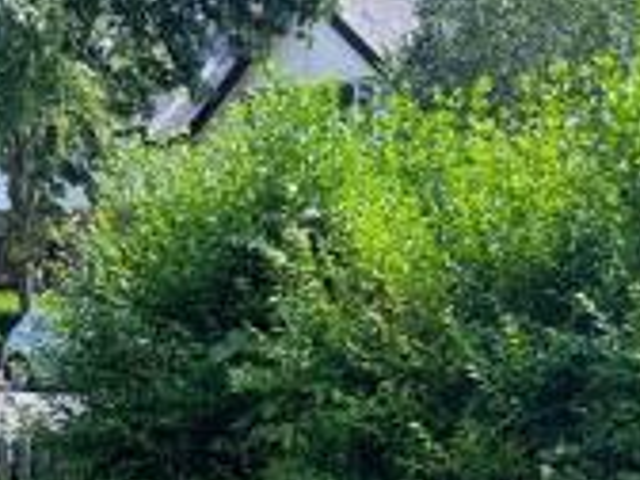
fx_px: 1664
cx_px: 204
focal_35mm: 90
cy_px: 737
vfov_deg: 15.1
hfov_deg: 21.7
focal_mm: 5.7
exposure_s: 1/1575
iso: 50
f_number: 1.5
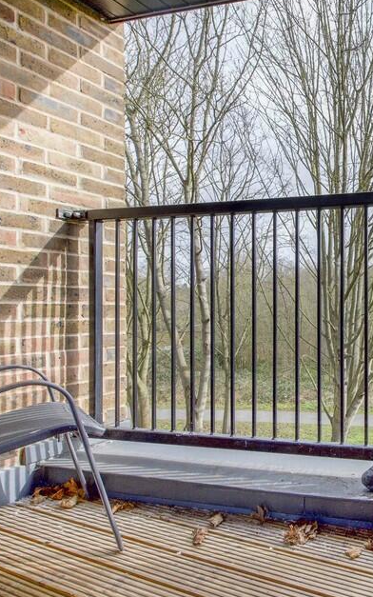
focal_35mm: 25
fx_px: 407
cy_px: 313
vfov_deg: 72.5
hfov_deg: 39.9
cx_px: 412
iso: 250
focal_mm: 15
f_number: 10
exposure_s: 1/160
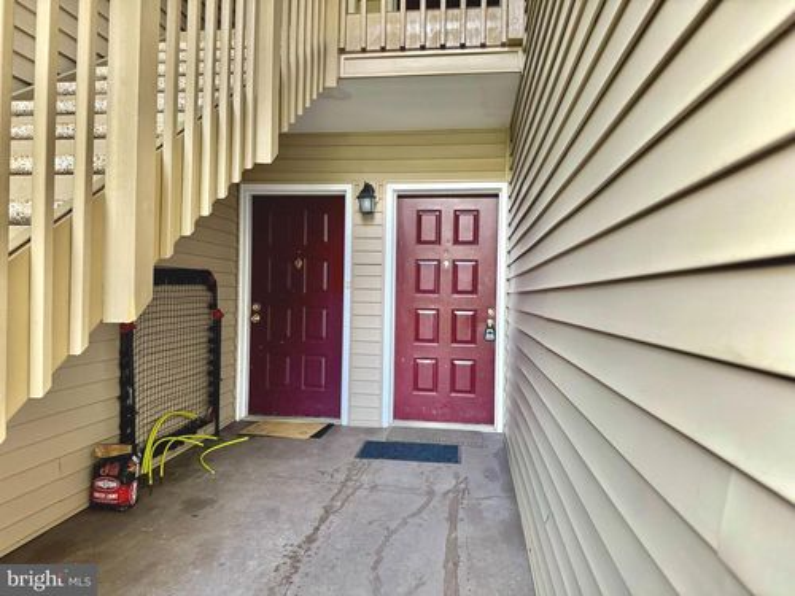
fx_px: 551
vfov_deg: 56.8
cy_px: 298
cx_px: 398
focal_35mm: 24
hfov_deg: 71.6
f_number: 1.78
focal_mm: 6.76
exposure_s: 1/105
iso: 200
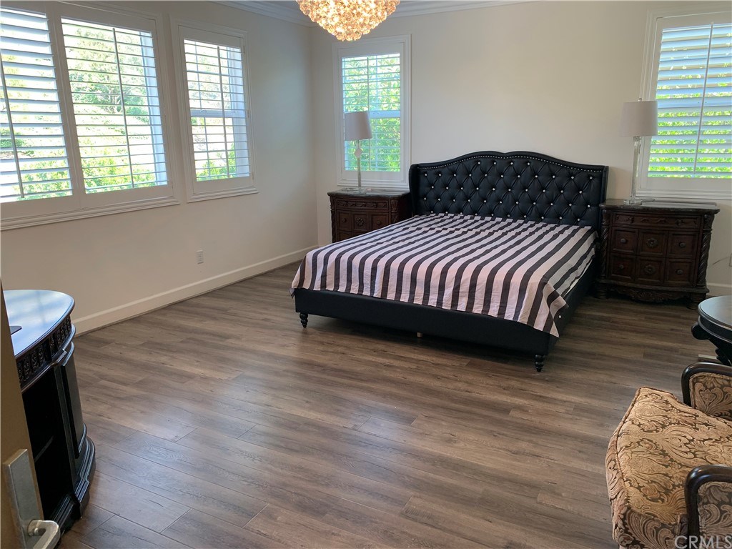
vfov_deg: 53.1
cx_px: 366
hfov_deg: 67.3
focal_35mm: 26
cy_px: 274
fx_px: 550
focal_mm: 4.25
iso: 50
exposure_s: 1/60
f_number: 1.8
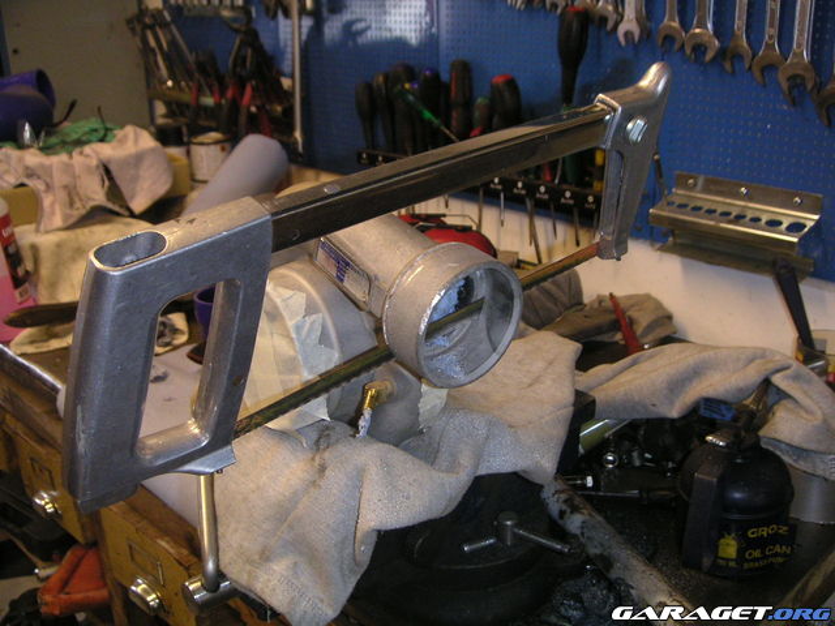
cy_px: 313
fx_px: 917
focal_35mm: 38
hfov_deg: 49.0
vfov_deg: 37.7
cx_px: 418
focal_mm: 6
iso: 160
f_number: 2.8
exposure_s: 1/45
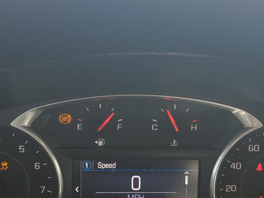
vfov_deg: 29.0
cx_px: 119
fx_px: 381
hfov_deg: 38.2
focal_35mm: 50
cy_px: 125
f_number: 1.5
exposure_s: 1/167
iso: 50
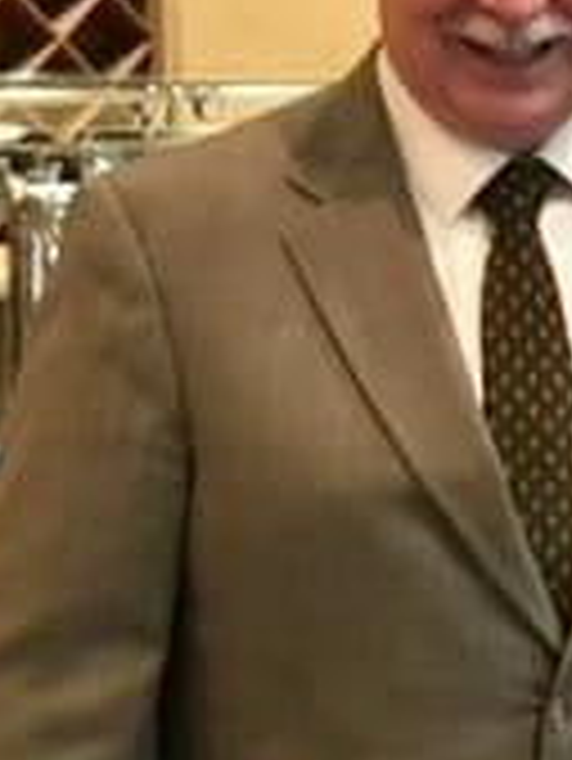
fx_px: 2420
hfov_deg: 13.0
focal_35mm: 110
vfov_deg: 17.8
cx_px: 748
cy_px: 193
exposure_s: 1/15
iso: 320
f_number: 2.2
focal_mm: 4.15
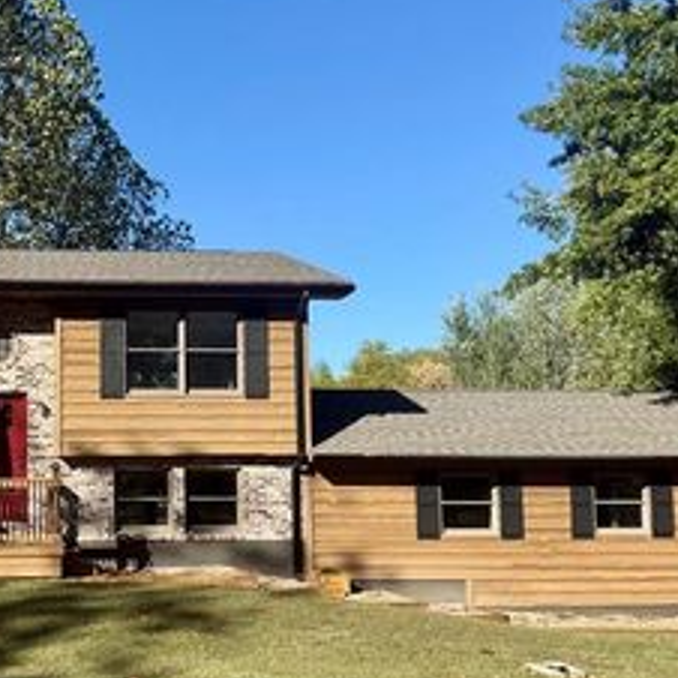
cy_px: 374
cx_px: 111
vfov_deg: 36.0
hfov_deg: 34.6
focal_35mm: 47
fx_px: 1041
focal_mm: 6.76
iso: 80
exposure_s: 1/3425
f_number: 1.78
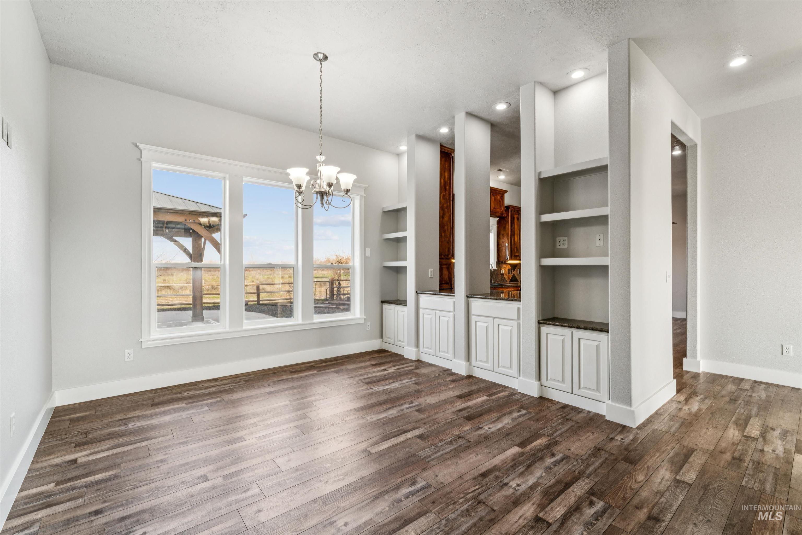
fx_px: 352
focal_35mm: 16
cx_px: 401
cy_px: 268
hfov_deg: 97.5
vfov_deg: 74.4
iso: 400
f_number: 13
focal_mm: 15.8
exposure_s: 1/25
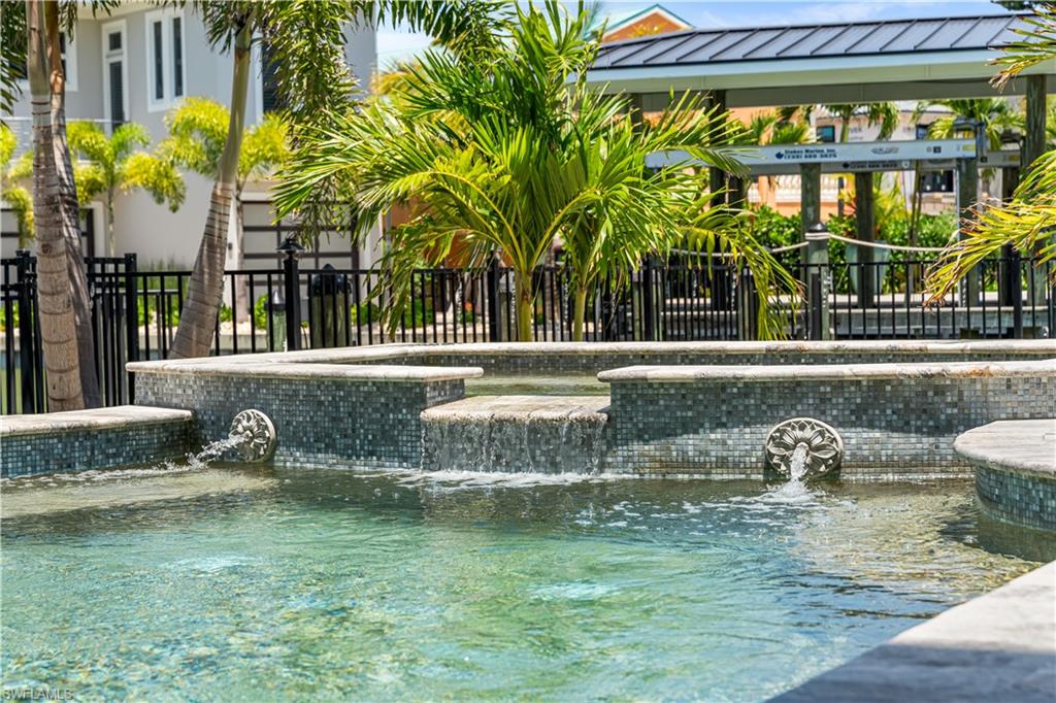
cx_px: 528
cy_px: 352
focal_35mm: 75
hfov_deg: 27.0
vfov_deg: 18.2
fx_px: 2199
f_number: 8
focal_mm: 75
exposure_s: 1/800
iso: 400
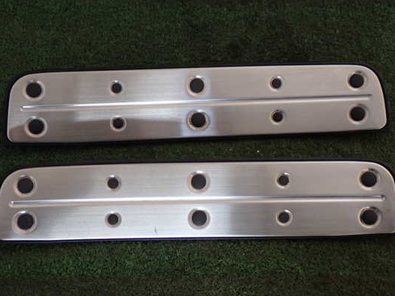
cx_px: 191
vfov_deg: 29.1
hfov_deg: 38.2
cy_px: 149
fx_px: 571
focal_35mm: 50
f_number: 2.9
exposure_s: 1/40
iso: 640
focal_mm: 7.84
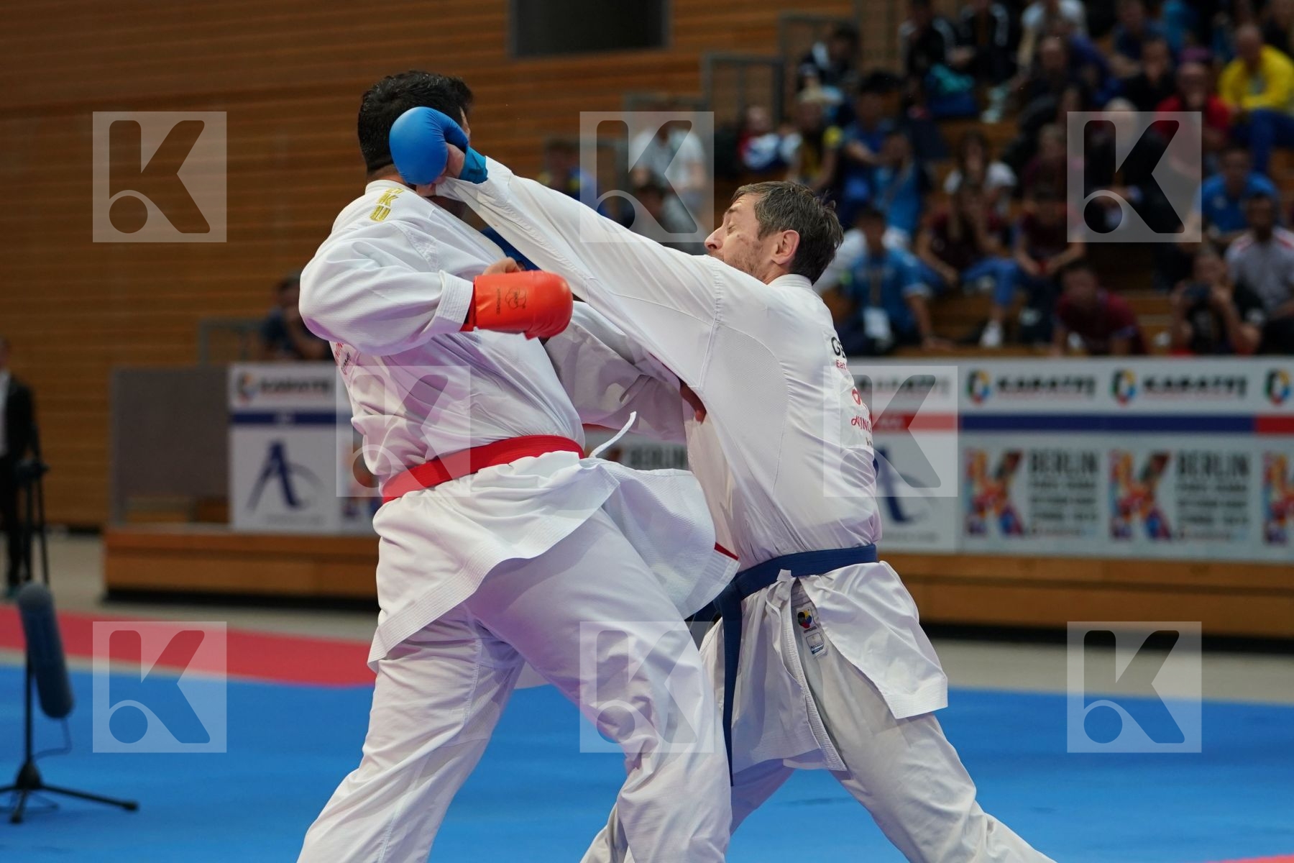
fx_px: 4565
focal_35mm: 127
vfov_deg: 10.8
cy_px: 432
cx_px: 647
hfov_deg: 16.1
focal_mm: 85
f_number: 2.8
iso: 1600
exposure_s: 1/1000
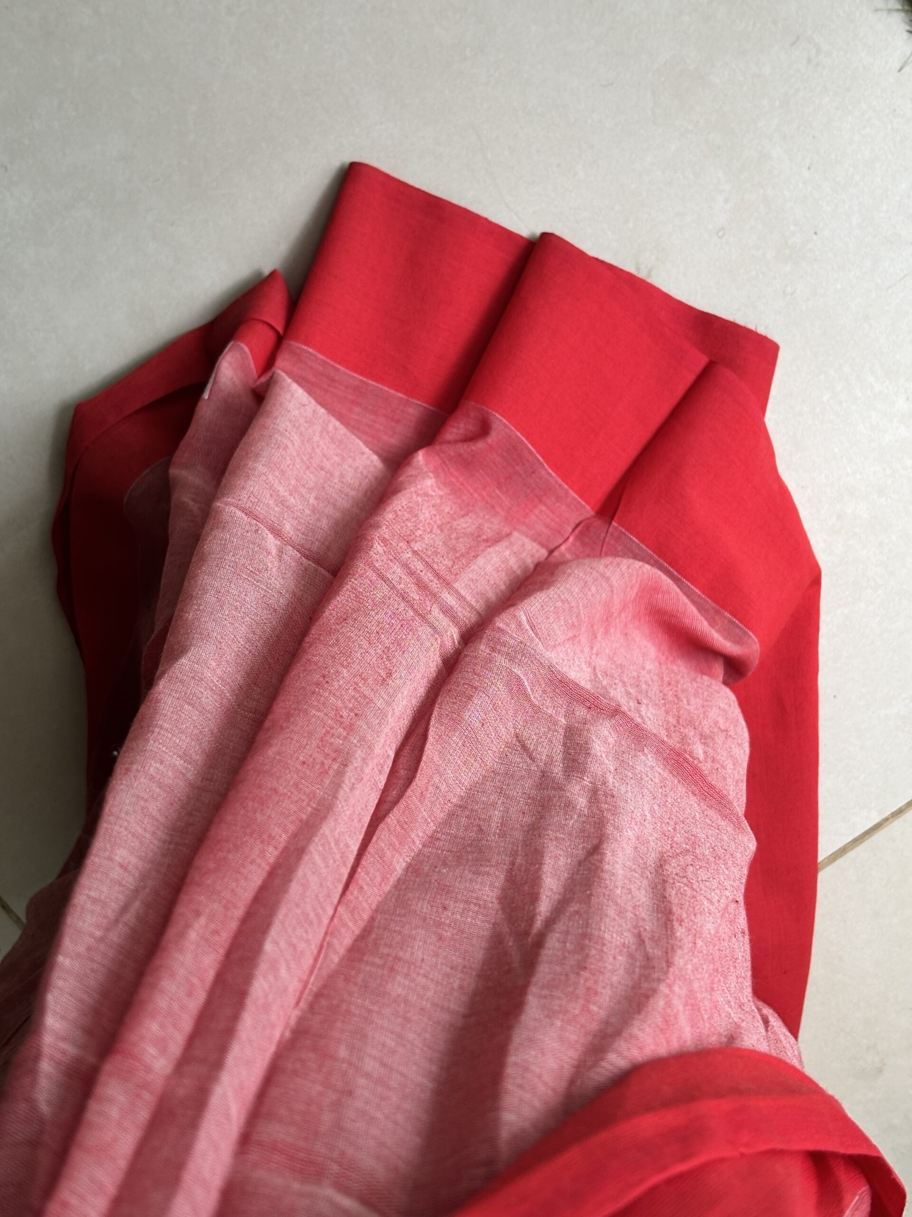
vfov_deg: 36.8
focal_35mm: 52
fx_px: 1827
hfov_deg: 28.0
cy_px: 608
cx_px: 456
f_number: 1.6
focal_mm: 5.96
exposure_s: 1/50
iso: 100
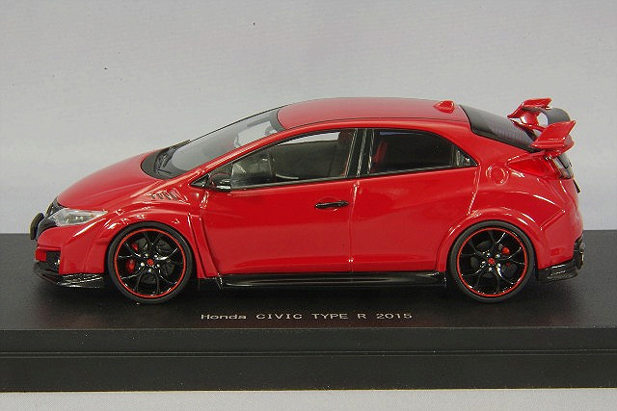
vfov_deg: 12.2
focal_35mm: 112
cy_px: 206
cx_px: 308
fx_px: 1920
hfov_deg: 18.3
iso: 400
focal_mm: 75
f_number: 32
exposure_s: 1
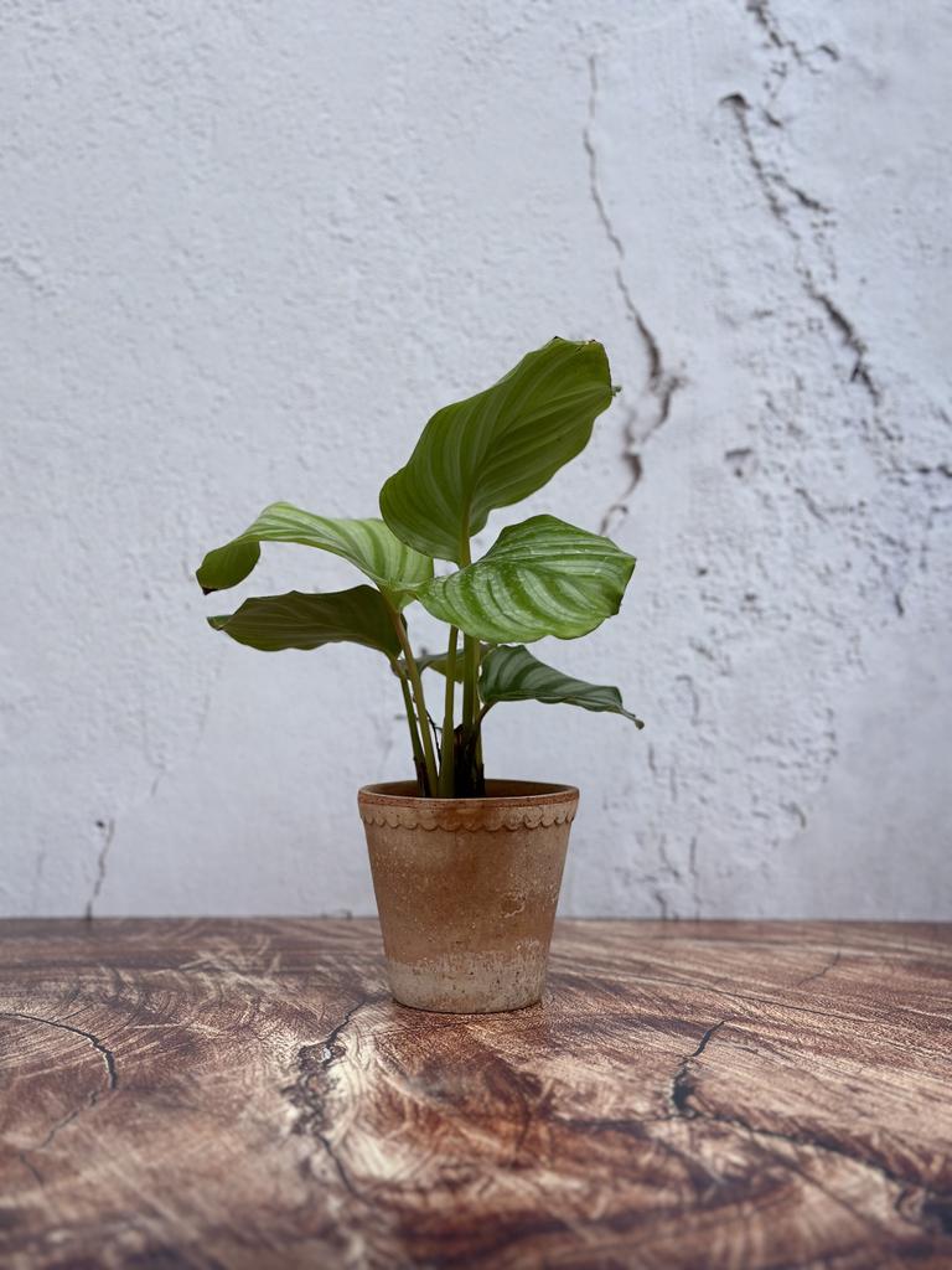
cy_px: 635
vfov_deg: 39.7
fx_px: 1760
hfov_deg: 30.3
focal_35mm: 48
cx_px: 476
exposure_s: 1/1073
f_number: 1.78
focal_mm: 6.86
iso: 80
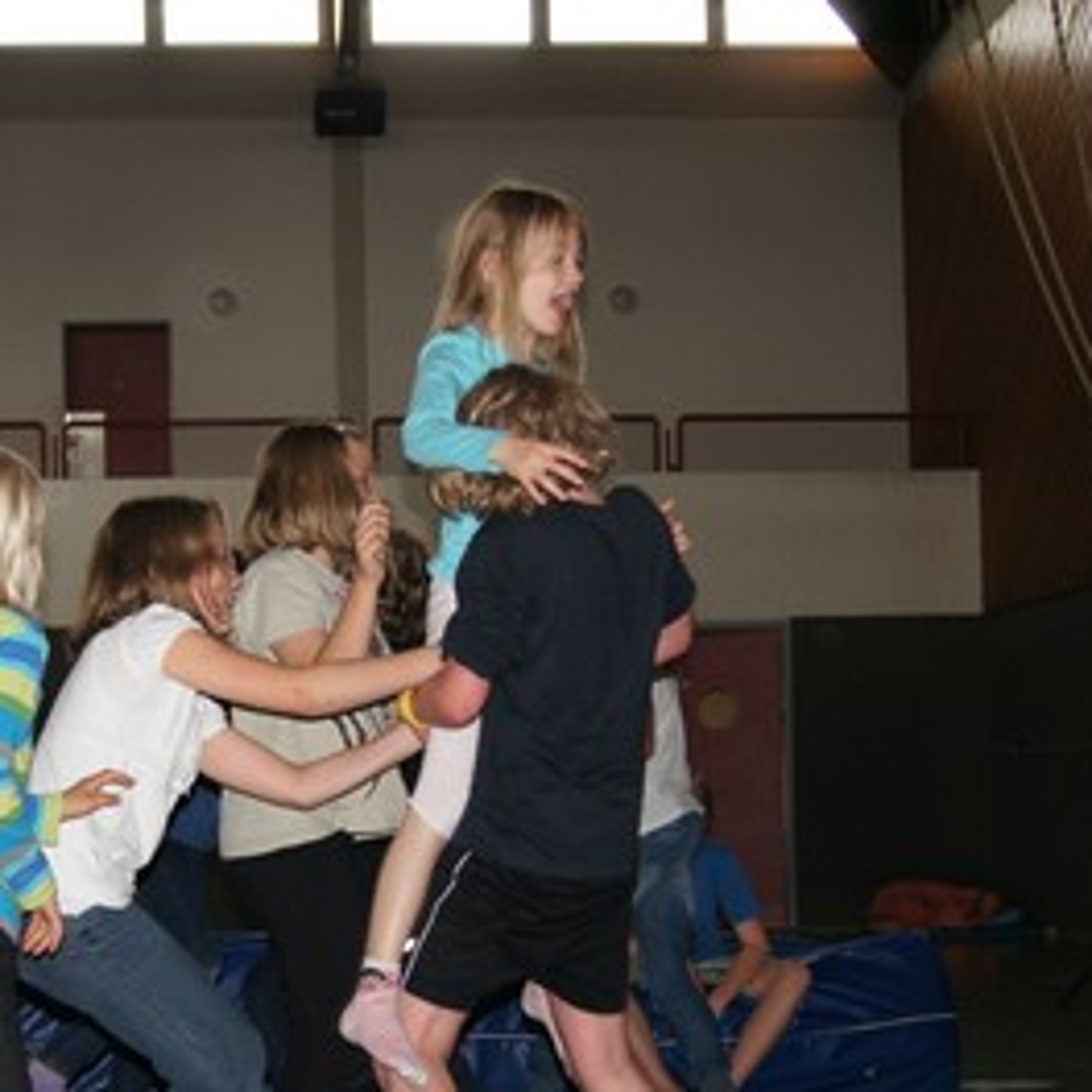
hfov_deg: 26.8
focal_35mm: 64
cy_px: 794
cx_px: 376
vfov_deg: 26.6
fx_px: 2284
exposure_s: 1/60
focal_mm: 22
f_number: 4
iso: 400
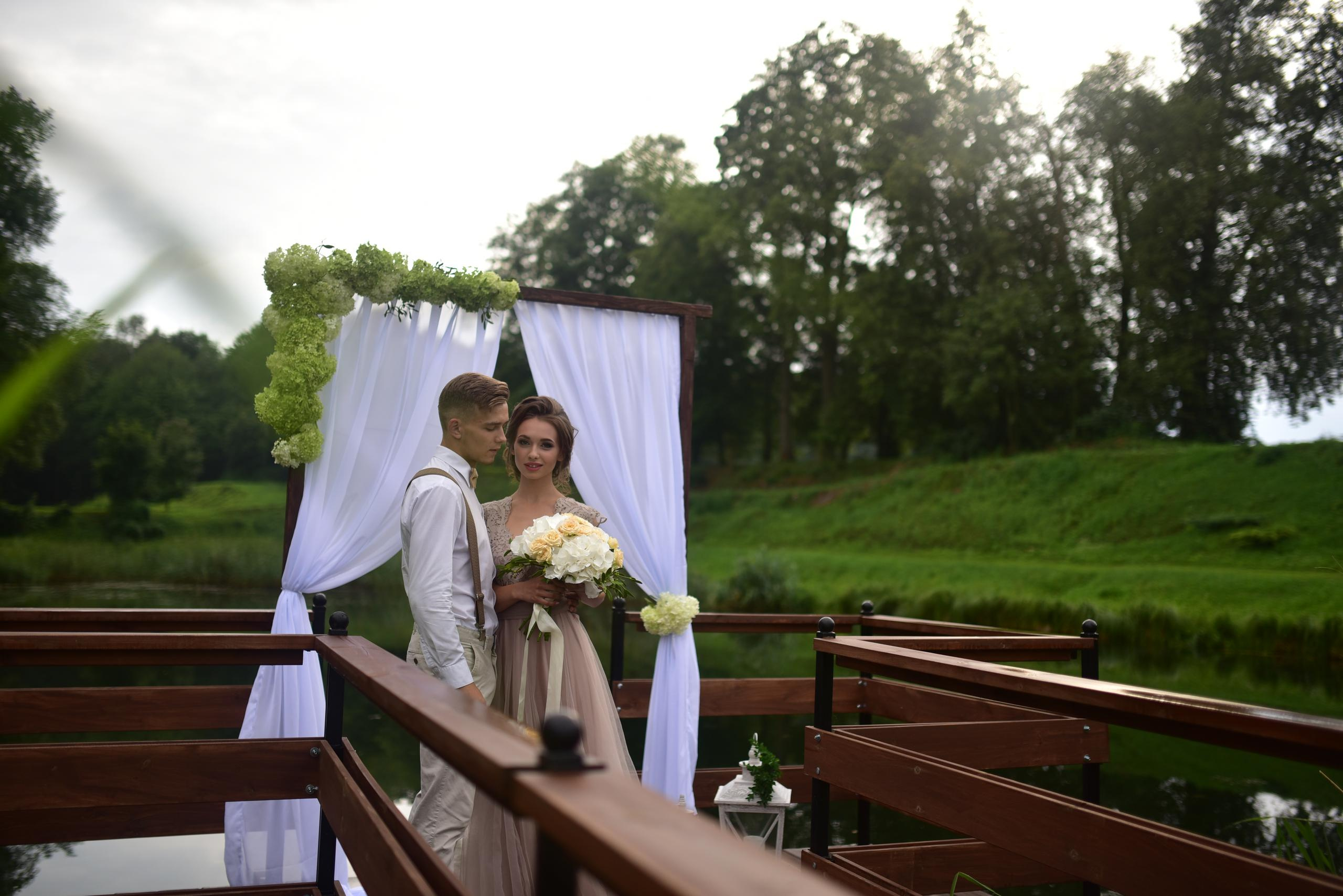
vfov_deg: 37.9
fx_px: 1306
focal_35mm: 35
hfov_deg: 54.4
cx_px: 672
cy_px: 448
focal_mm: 35
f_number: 1.6
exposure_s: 1/2000
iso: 200
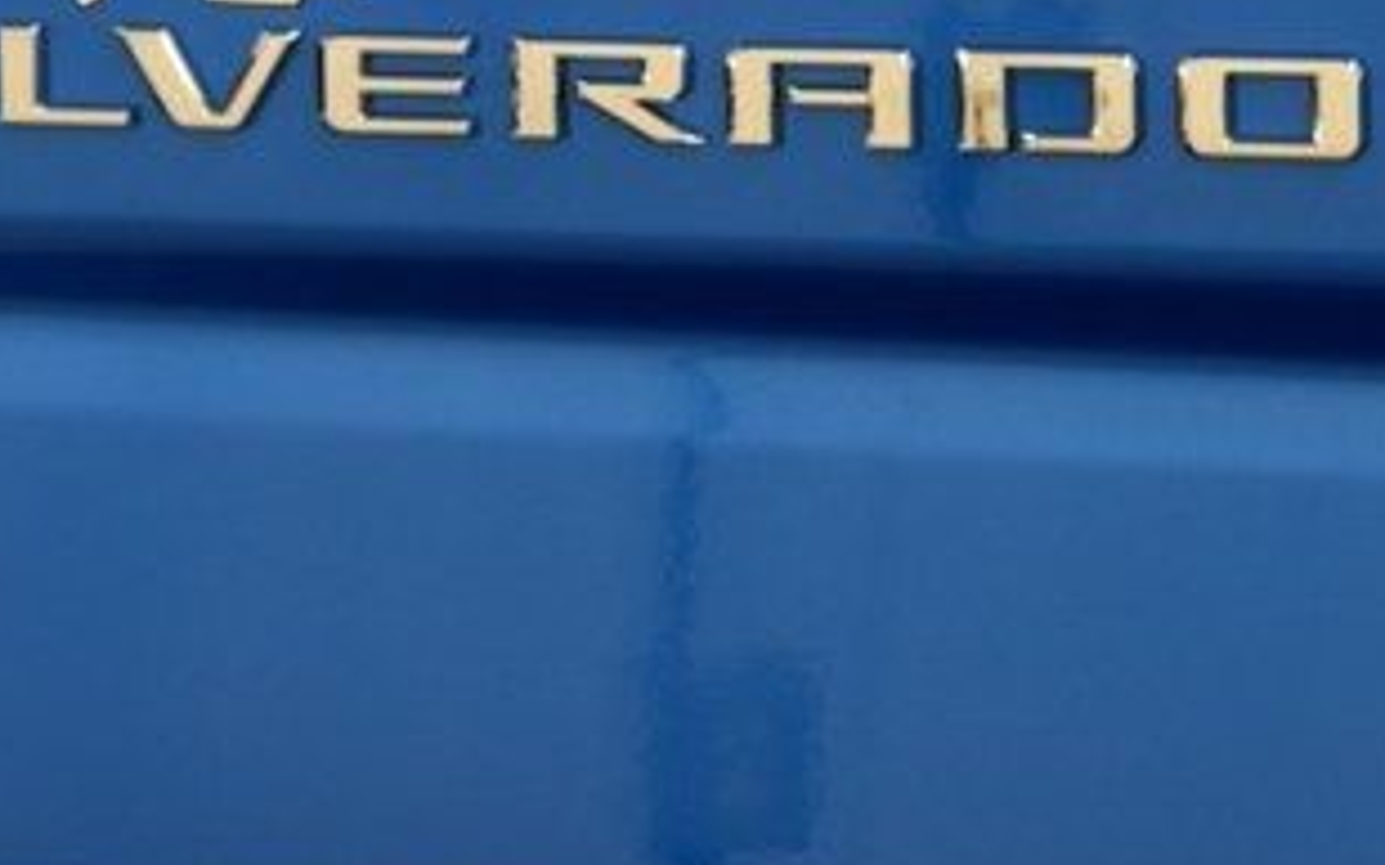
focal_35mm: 222
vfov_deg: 5.9
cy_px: 7
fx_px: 8378
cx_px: 336
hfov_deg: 9.4
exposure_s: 1/30
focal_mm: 70
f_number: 6.3
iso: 1600
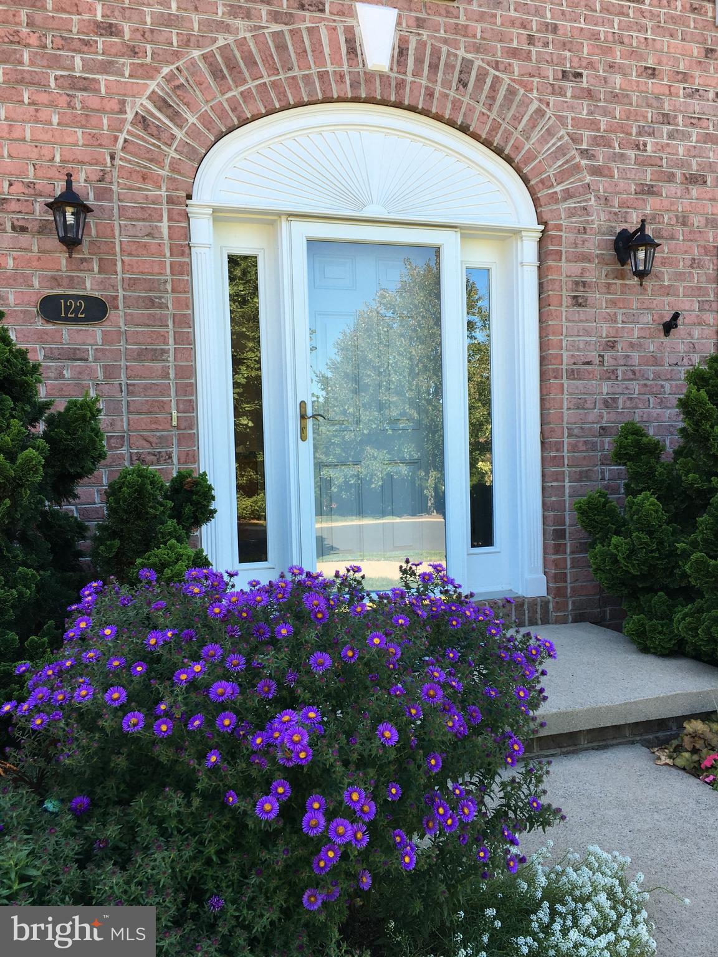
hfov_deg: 48.2
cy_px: 478
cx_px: 359
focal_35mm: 29
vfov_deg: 61.7
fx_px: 802
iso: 25
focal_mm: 4.15
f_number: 2.2
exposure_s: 1/148
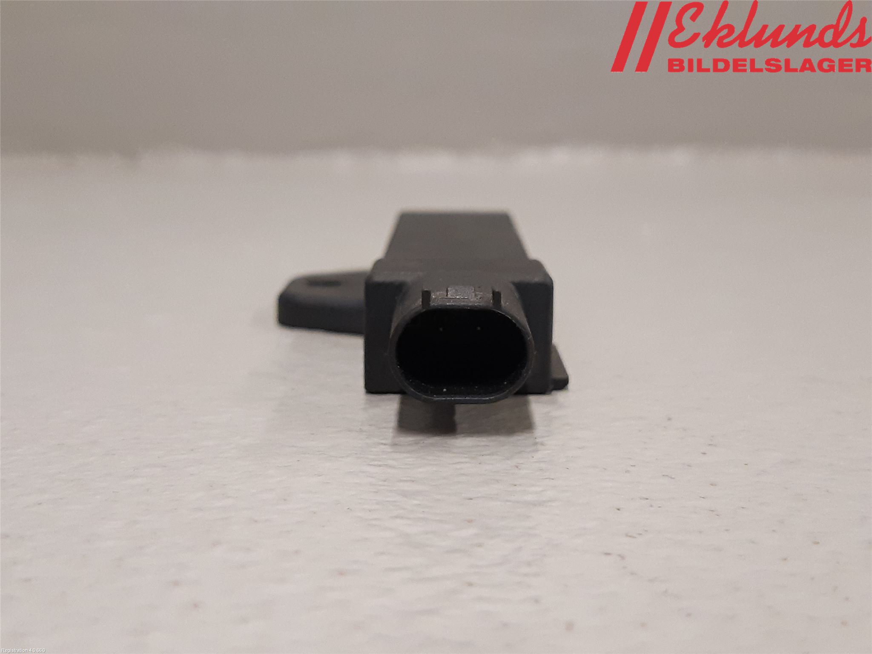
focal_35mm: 26
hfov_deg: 67.3
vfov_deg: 53.1
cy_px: 327
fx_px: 655
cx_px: 436
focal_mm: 3.93
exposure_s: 1/60
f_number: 1.7
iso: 250
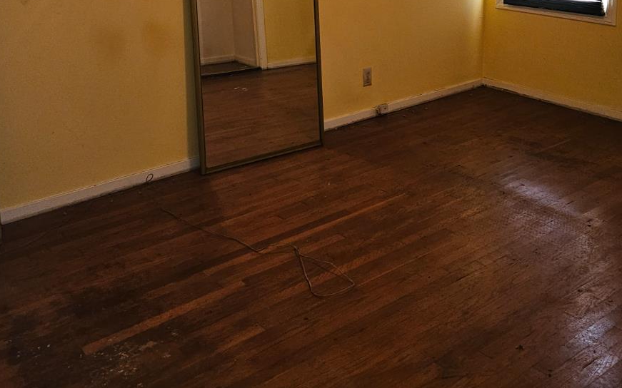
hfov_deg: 47.1
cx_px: 346
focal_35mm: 42
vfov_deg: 28.7
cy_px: 4
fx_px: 712
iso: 100
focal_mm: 5.4
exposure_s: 1/30
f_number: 1.8
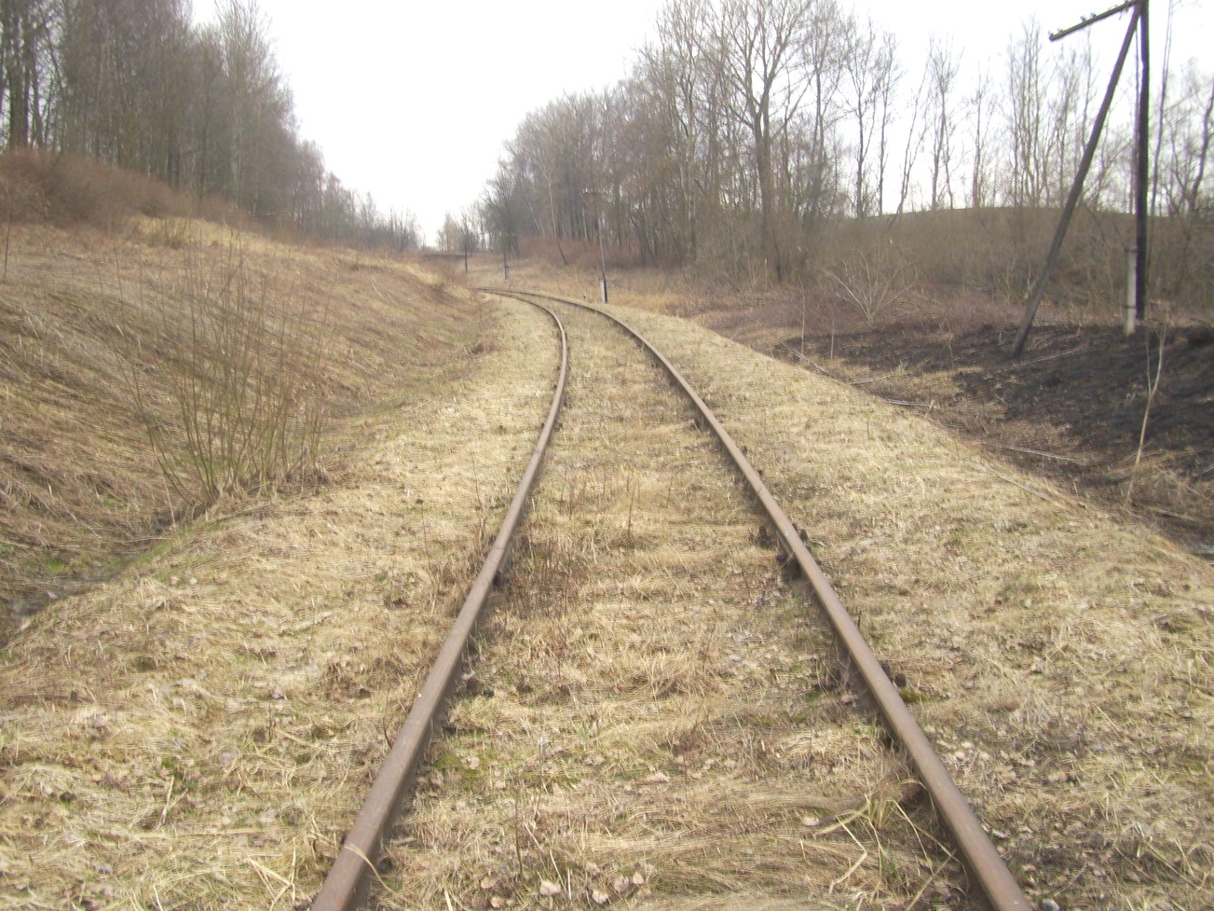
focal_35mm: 39
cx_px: 677
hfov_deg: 47.8
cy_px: 456
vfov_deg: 36.8
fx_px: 1368
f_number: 2.9
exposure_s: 1/100
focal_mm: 5.7
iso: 80
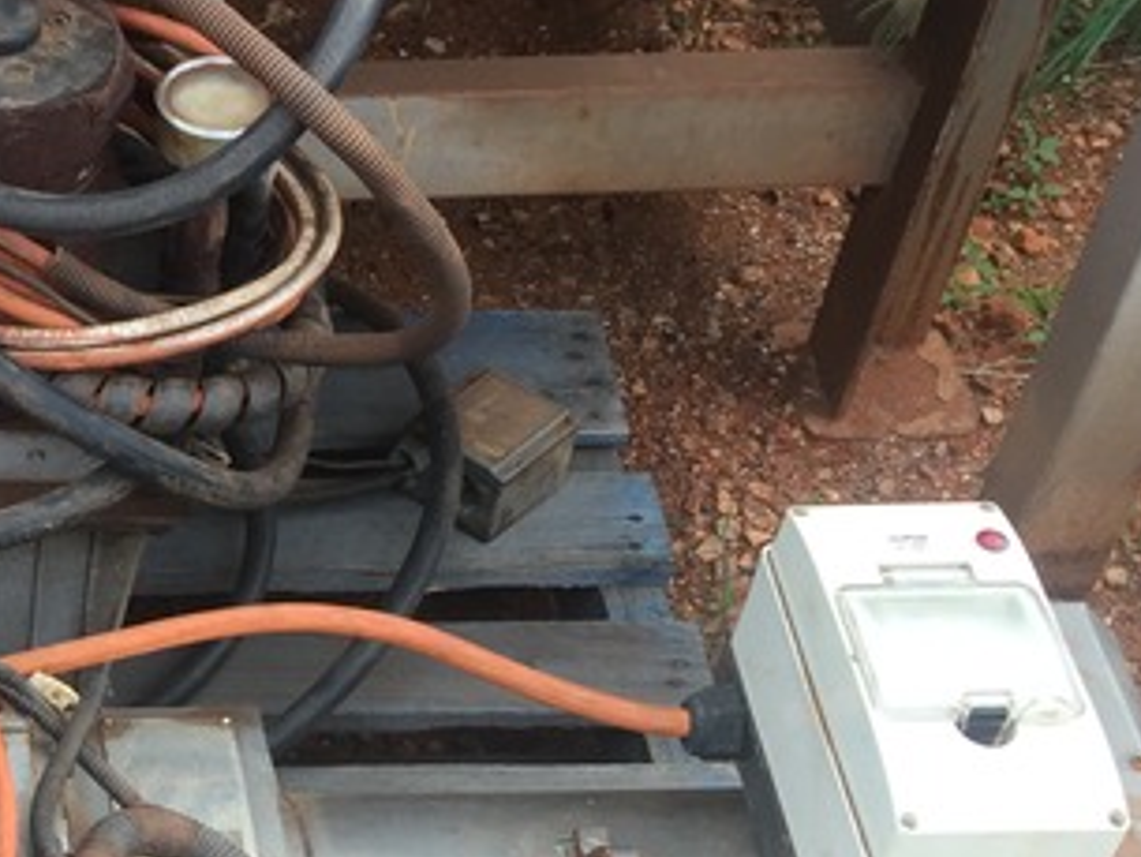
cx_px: -135
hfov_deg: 23.9
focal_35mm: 76
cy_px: 790
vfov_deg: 19.0
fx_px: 2506
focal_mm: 4.15
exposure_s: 1/153
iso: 32
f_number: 2.2
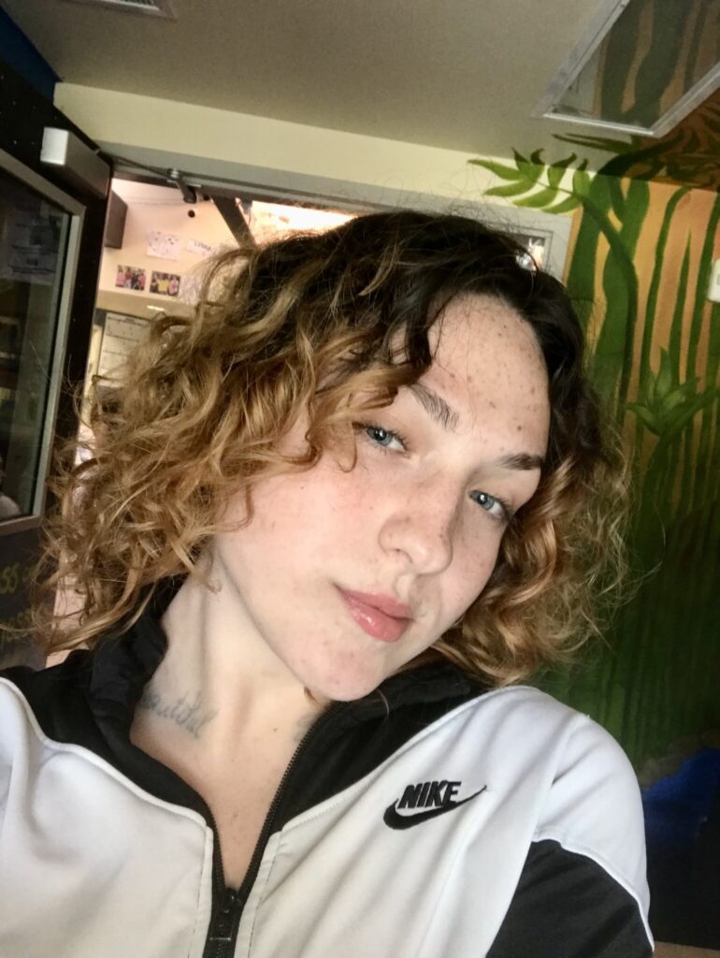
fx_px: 886
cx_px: 360
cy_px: 479
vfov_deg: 56.8
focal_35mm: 32
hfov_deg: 44.2
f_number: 2.2
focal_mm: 2.87
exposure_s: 1/30
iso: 125
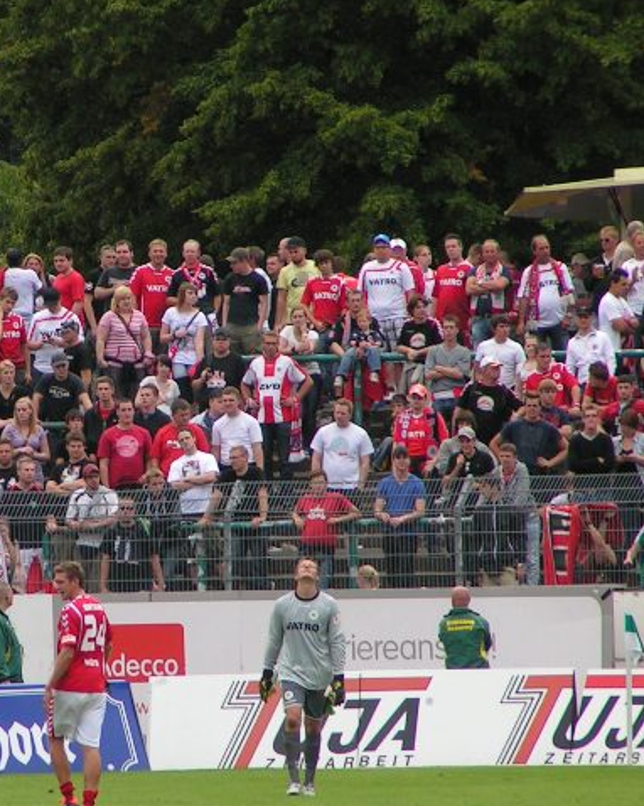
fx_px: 14805
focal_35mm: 621
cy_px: 422
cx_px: 84
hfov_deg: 2.5
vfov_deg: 3.1
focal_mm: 58
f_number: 3.5
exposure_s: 1/400
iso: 64
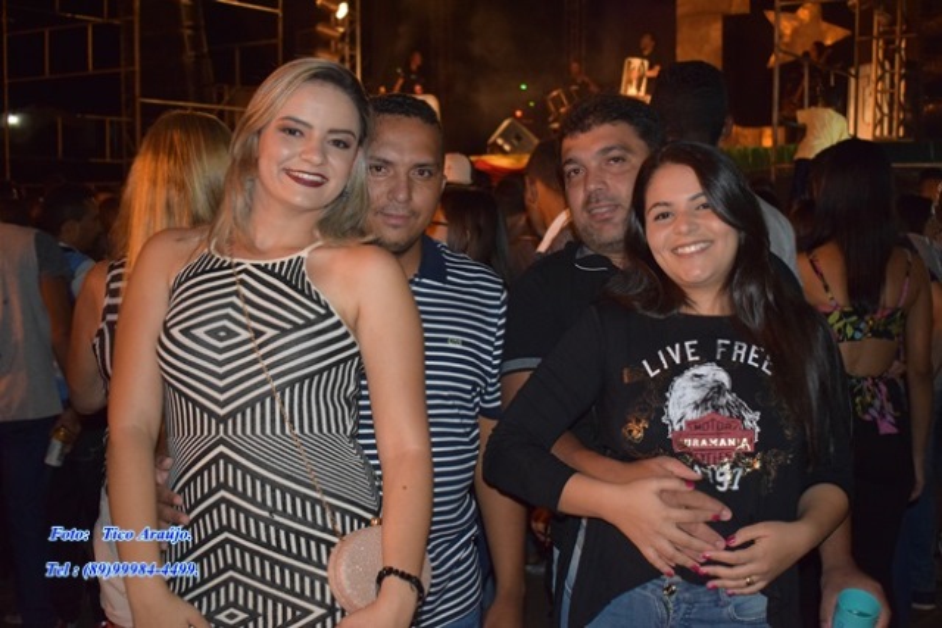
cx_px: 471
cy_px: 314
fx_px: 1217
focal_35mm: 46
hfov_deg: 42.3
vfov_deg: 29.0
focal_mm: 31
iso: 3200
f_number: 4.2
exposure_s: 1/60
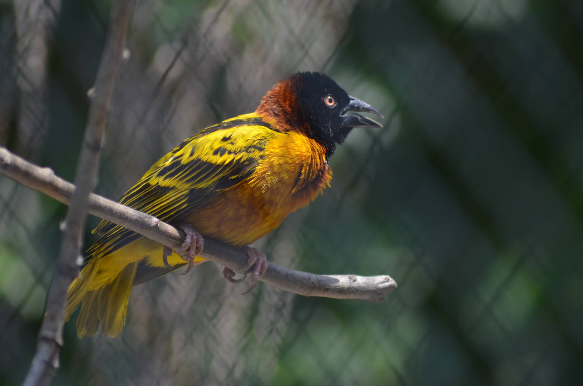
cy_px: 193
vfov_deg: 3.0
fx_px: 7273
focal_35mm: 450
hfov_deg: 4.6
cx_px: 292
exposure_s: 1/1000
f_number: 5.6
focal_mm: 300
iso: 560
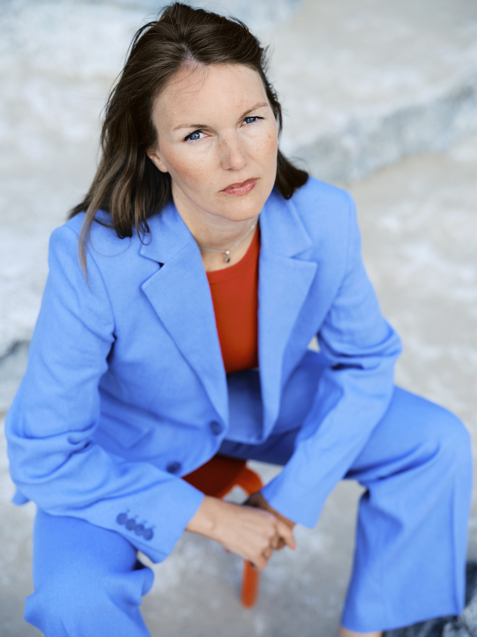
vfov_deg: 42.9
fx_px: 808
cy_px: 318
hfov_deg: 32.9
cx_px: 238
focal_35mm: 44
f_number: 2.8
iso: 160
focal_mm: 55
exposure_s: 1/640
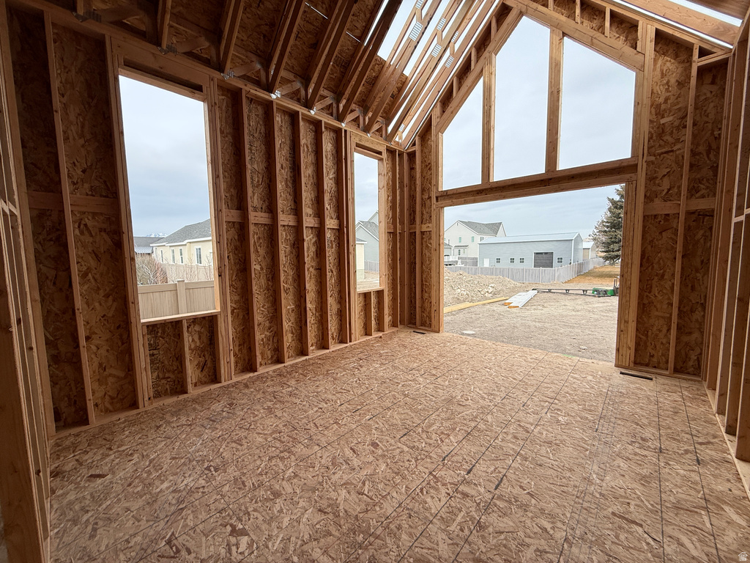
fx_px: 303
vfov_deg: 85.7
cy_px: 282
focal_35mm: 14
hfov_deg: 102.1
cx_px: 375
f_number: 2.2
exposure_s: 1/502
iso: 50
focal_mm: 2.22
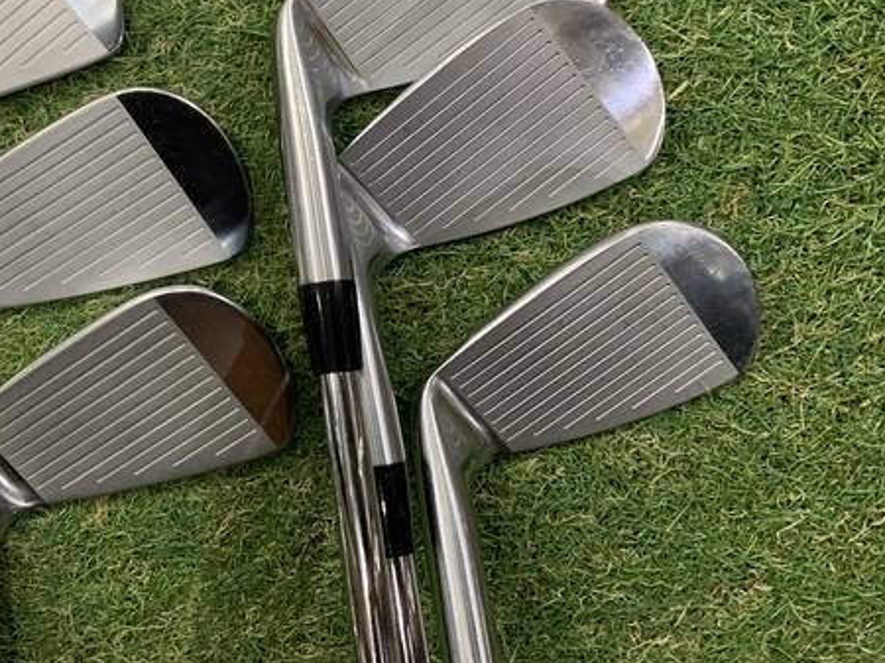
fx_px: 945
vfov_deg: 38.0
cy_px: 197
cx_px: 264
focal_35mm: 37
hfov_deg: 48.9
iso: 200
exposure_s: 1/60
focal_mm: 4.25
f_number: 1.8
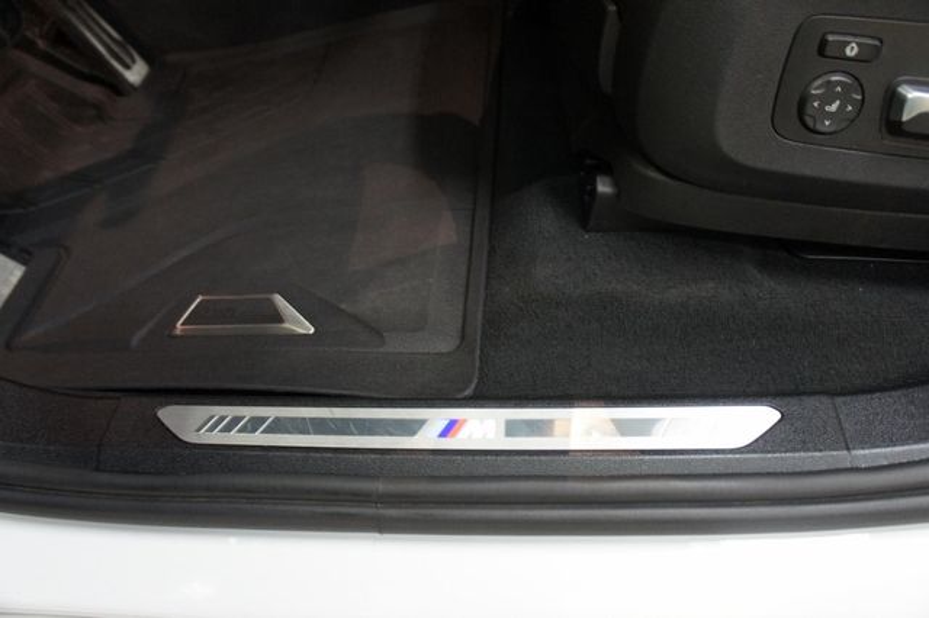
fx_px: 696
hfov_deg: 67.4
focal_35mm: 27
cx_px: 464
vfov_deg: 47.9
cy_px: 309
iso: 1600
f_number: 3.5
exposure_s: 1/30
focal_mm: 18
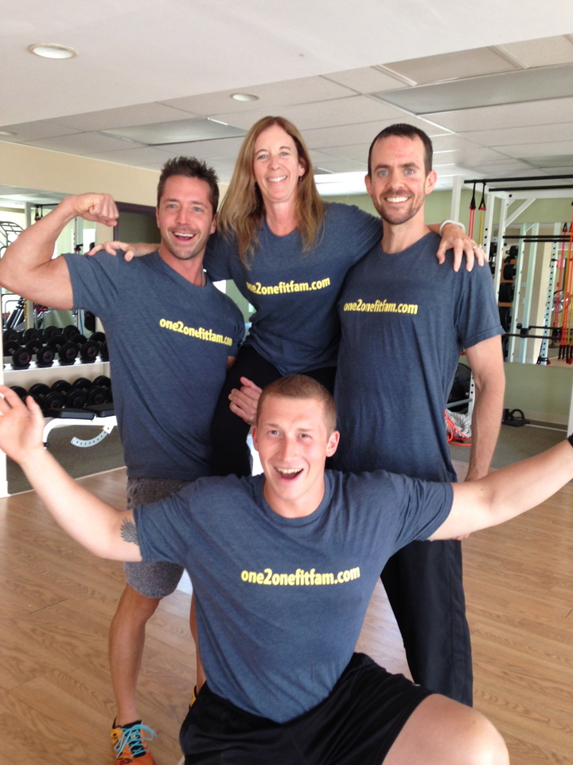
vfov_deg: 55.4
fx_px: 728
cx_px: 286
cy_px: 382
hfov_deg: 42.9
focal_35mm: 33
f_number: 2.4
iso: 80
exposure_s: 1/20
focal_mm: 4.12
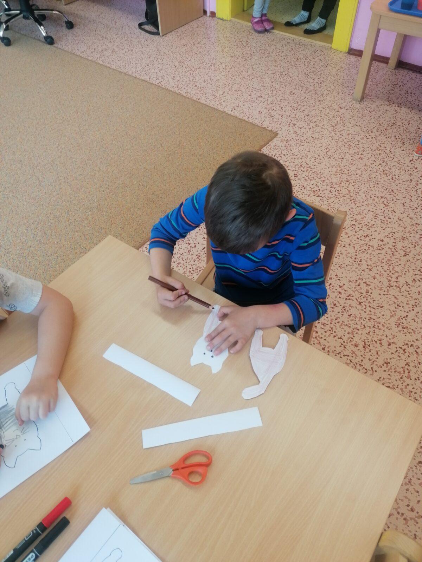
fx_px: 439
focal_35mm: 27
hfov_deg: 51.4
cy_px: 281
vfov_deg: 65.3
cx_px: 211
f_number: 1.8
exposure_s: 1/50
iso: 80
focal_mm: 4.75
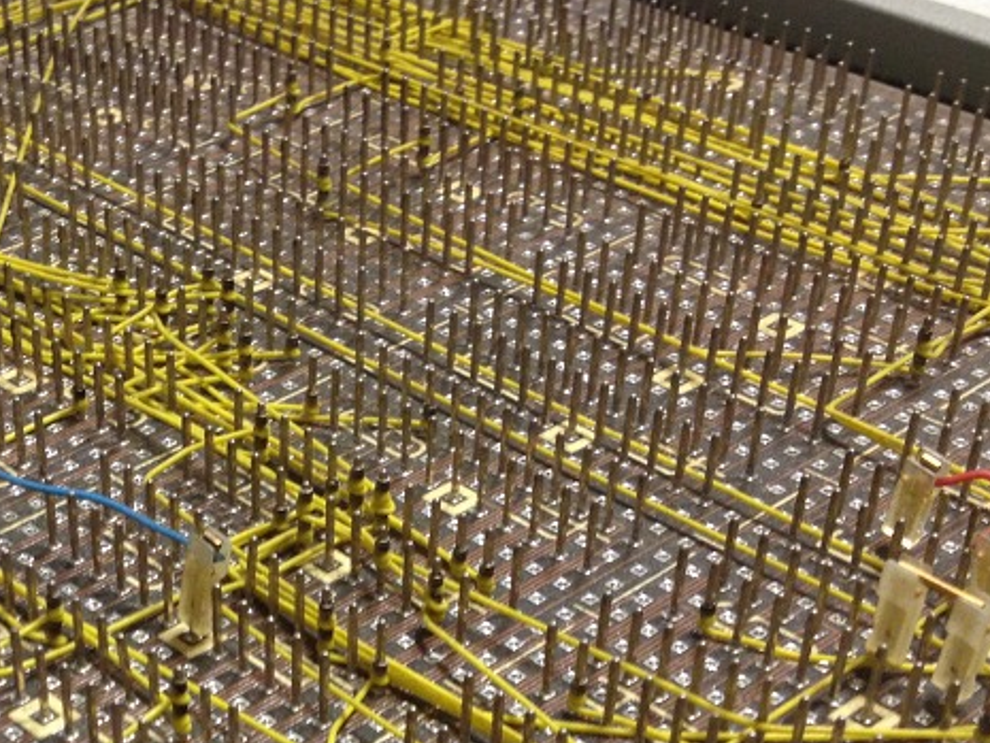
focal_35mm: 77
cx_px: 219
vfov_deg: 18.5
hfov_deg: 25.0
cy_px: 800
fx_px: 2203
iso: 125
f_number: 2.4
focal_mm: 4.28
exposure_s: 1/20
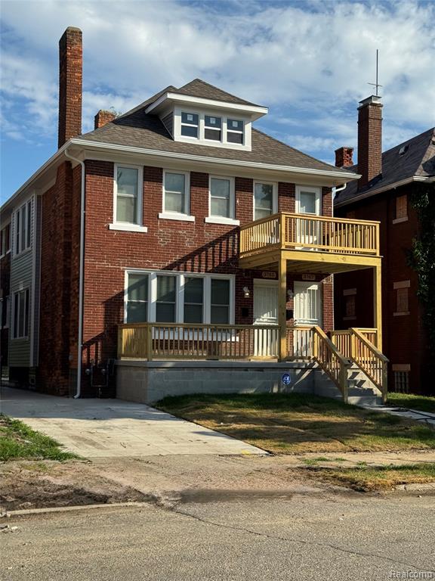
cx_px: 218
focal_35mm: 48
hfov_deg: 30.3
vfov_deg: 39.7
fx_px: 804
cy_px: 290
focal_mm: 6.76
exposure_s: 1/4049
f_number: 1.78
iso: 64
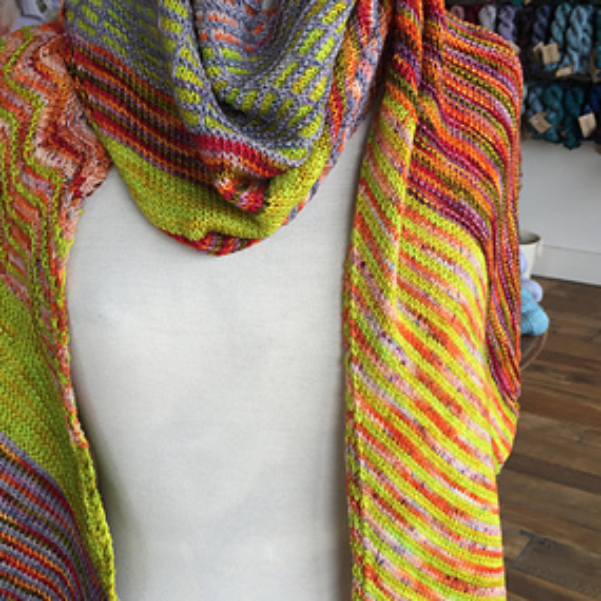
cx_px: 277
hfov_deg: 37.5
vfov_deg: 37.5
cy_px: 316
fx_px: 884
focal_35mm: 45
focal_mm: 4.15
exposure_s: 1/121
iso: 32
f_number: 2.2
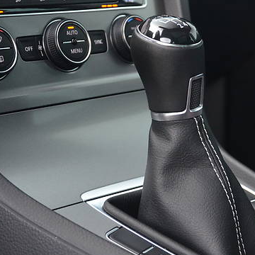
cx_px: 174
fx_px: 825
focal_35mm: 99
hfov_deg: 17.5
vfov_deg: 17.6
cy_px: 135
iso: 1600
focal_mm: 35
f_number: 4.5
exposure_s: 1/30
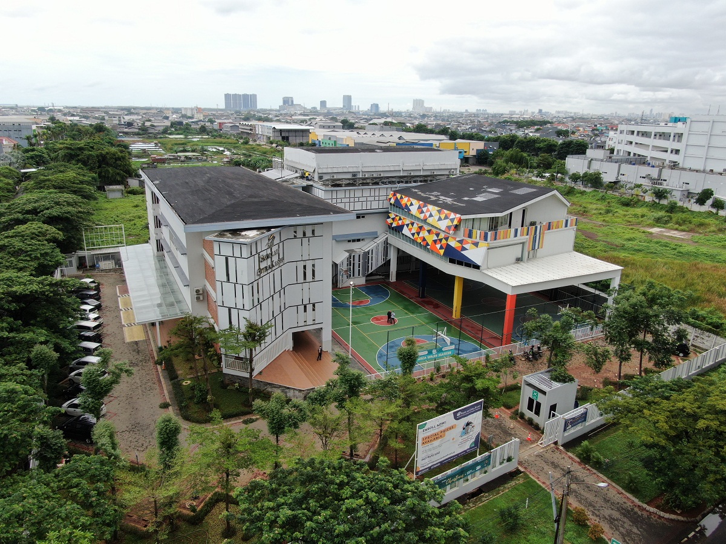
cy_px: 272
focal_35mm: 25
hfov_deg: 69.4
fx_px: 524
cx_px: 363
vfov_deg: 54.9
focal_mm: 4.48
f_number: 2.8
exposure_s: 1/640
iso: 100
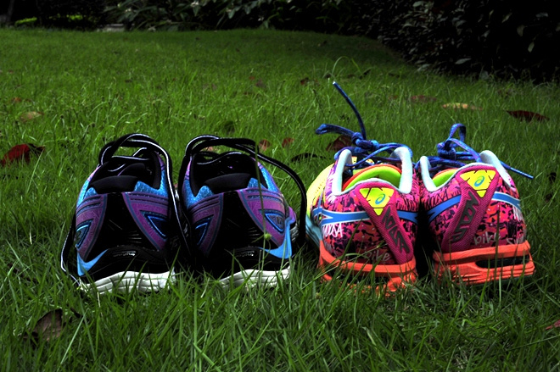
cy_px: 186
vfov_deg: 24.6
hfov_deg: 36.3
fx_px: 855
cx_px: 280
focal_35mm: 55
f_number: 22
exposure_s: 1/15
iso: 640
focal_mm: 55
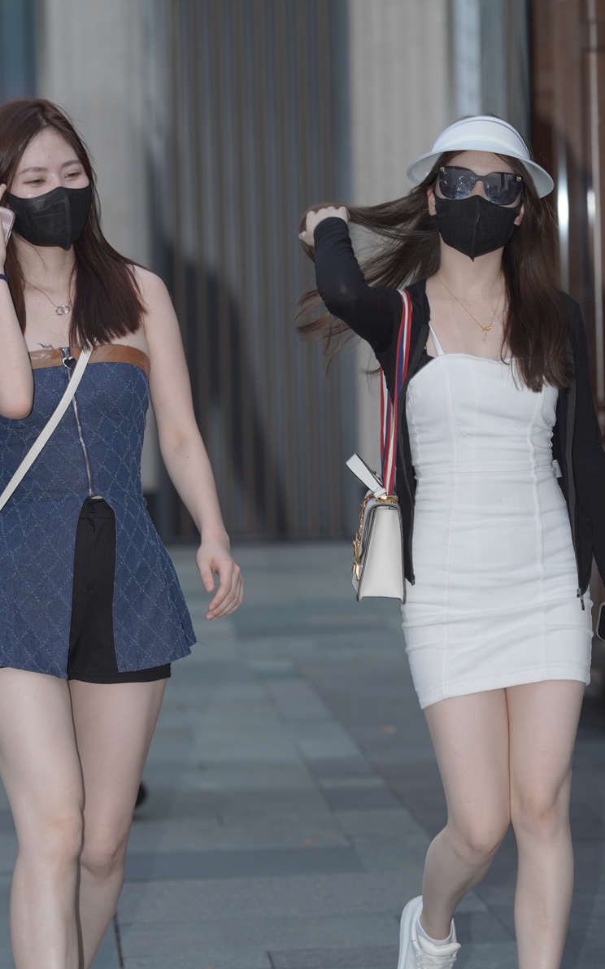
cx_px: 156
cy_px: 565
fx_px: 5489
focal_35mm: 208
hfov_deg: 6.3
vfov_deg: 10.1
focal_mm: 135
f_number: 4
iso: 320
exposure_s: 1/200
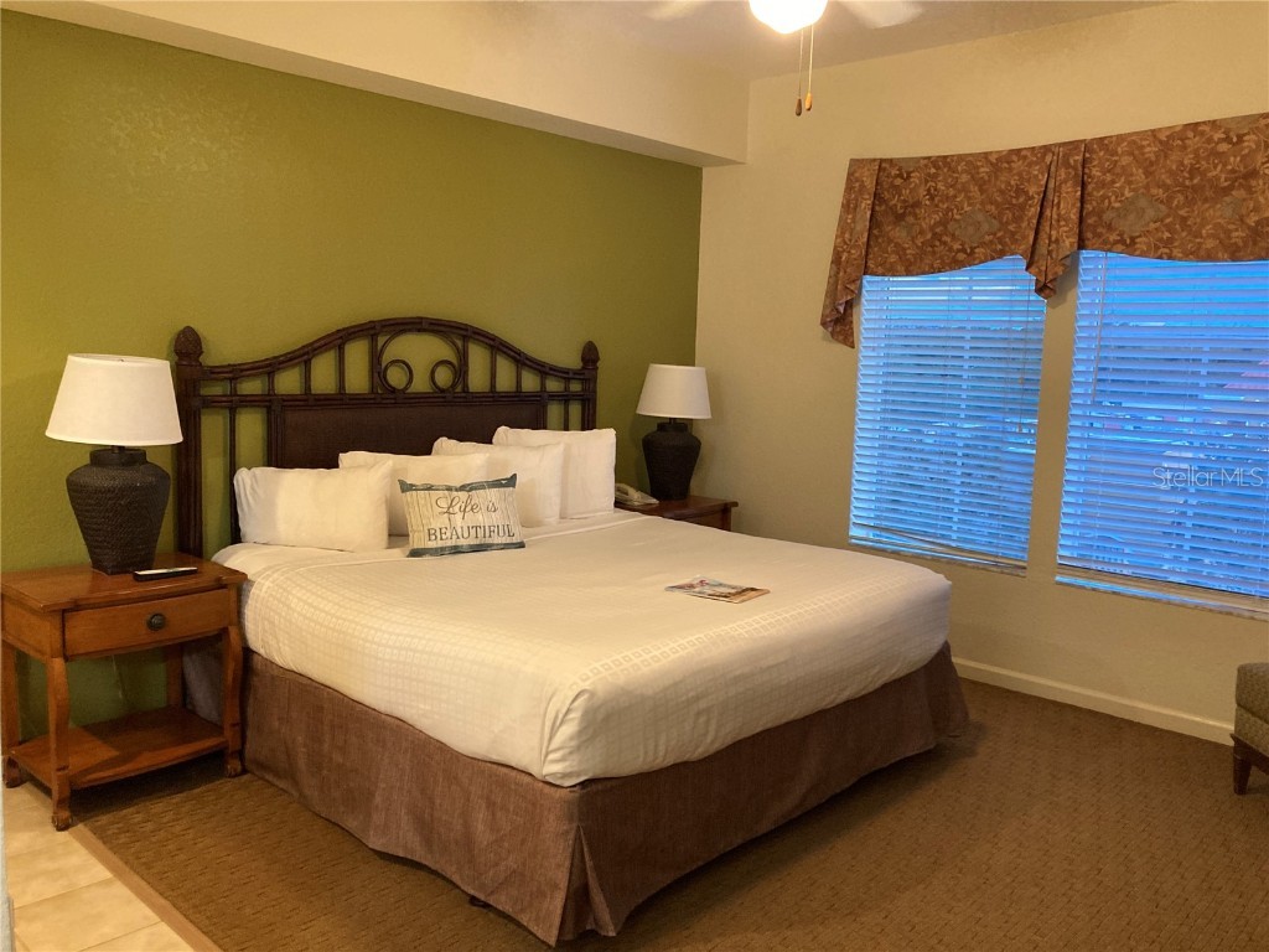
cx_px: 634
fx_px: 1026
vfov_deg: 49.7
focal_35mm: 28
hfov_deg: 63.4
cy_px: 476
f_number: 1.8
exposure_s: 1/60
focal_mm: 3.99
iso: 320
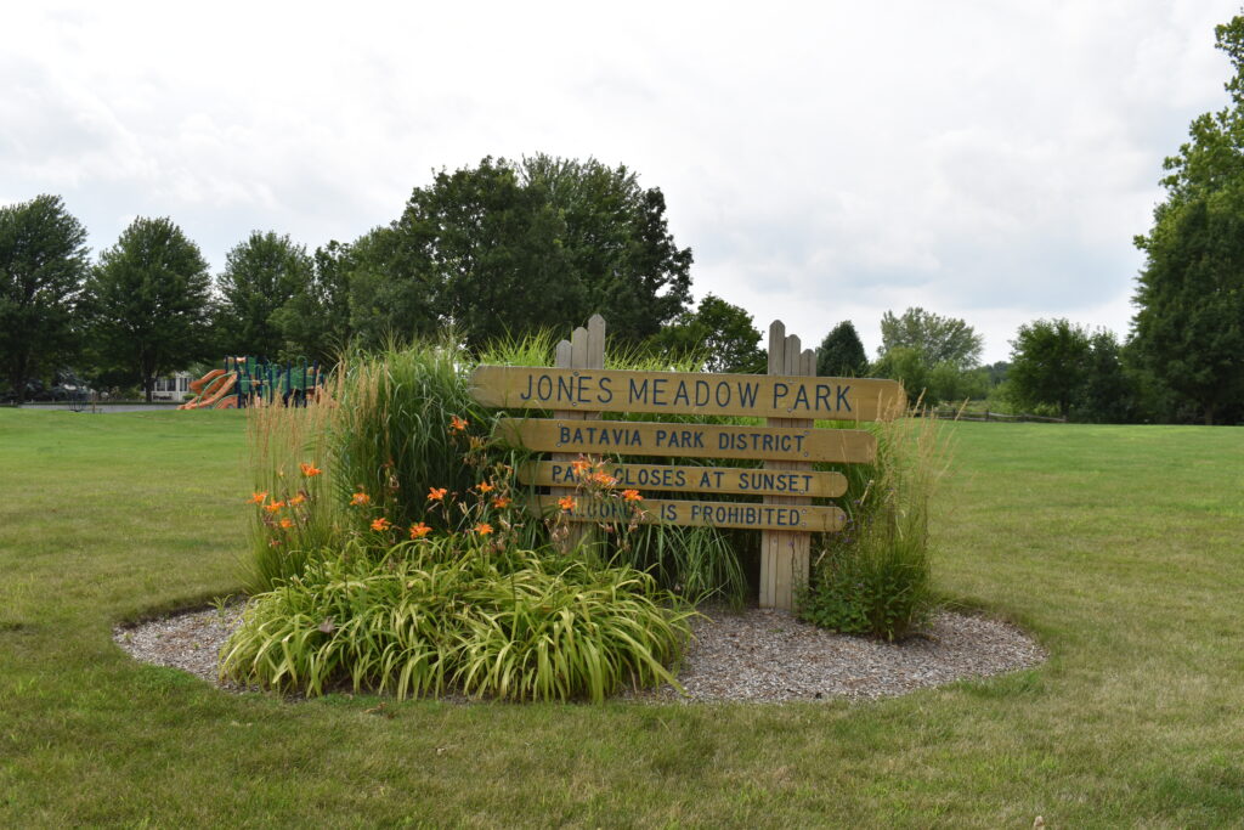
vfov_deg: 36.9
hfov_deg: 53.1
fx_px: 1244
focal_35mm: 36
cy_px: 415
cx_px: 622
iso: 100
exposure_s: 1/200
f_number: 9
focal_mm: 24
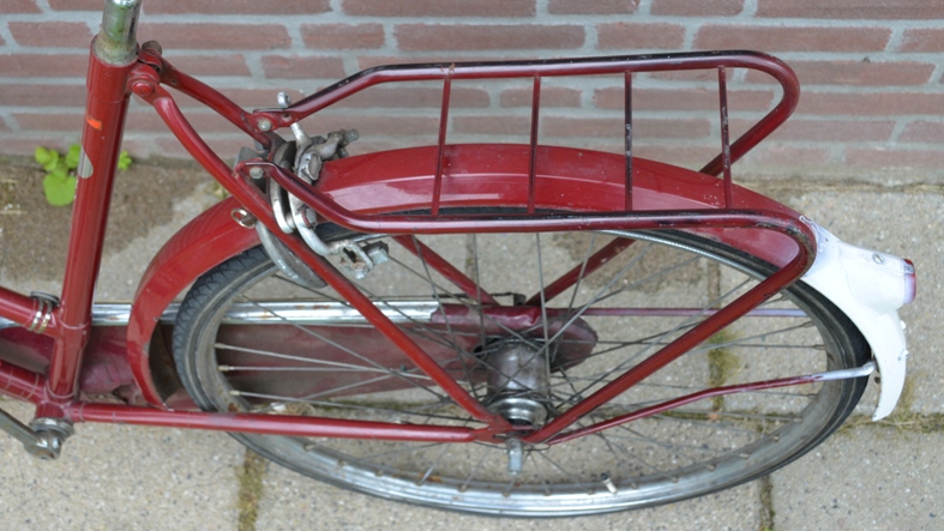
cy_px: 222
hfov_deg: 40.6
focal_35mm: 51
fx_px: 1277
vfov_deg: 23.5
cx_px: 465
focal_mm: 32
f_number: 5.6
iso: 320
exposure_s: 1/125
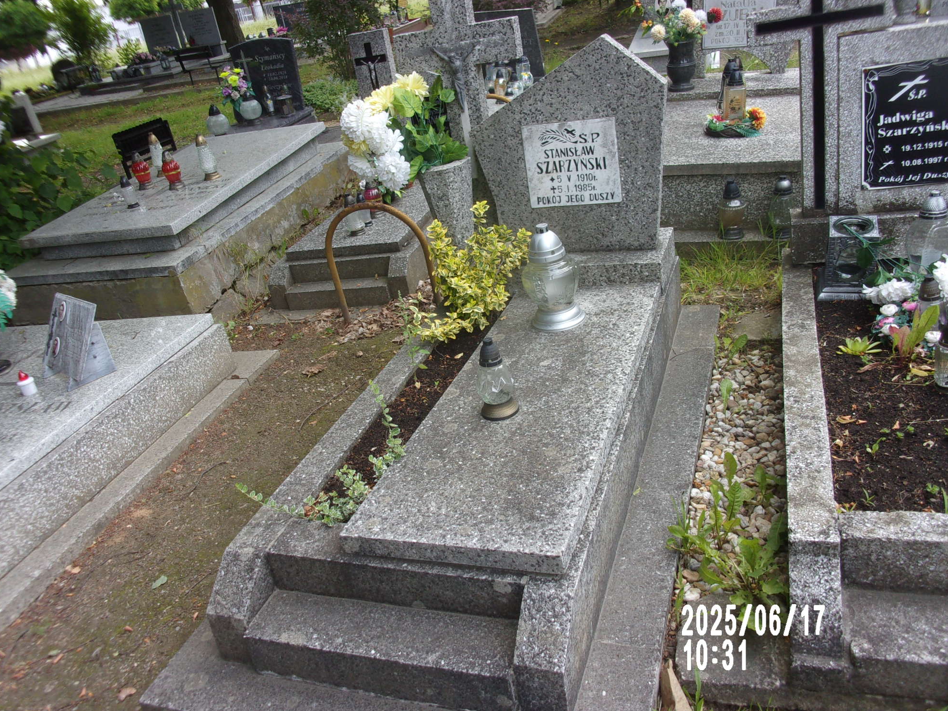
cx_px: 470
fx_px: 794
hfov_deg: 61.7
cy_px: 351
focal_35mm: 29
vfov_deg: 48.2
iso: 80
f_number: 3.9
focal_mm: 5.1
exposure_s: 1/100
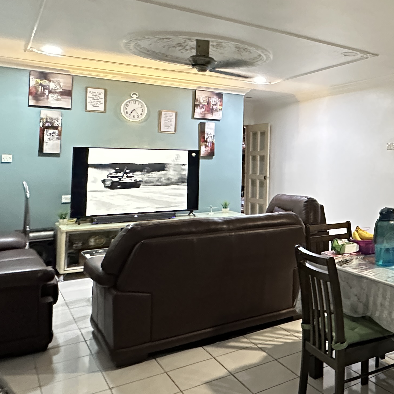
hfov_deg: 42.6
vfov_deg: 47.9
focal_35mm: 34
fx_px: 438
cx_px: 384
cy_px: 141
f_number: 2.2
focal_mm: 2.22
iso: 1000
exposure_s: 1/50
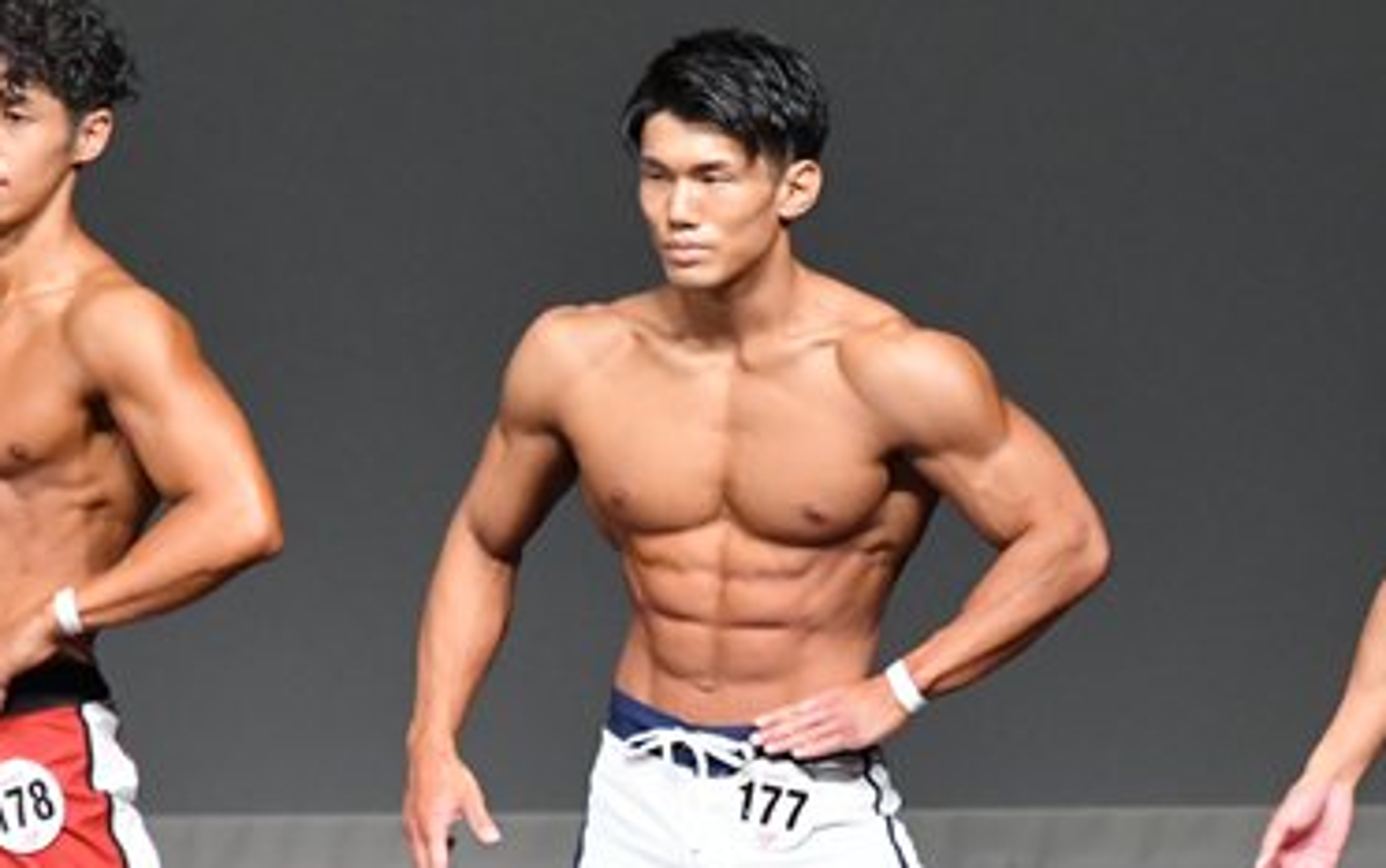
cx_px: 1012
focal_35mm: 668
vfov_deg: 2.0
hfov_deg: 3.1
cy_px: 767
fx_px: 25248
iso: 5600
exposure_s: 1/400
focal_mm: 210
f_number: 5.6
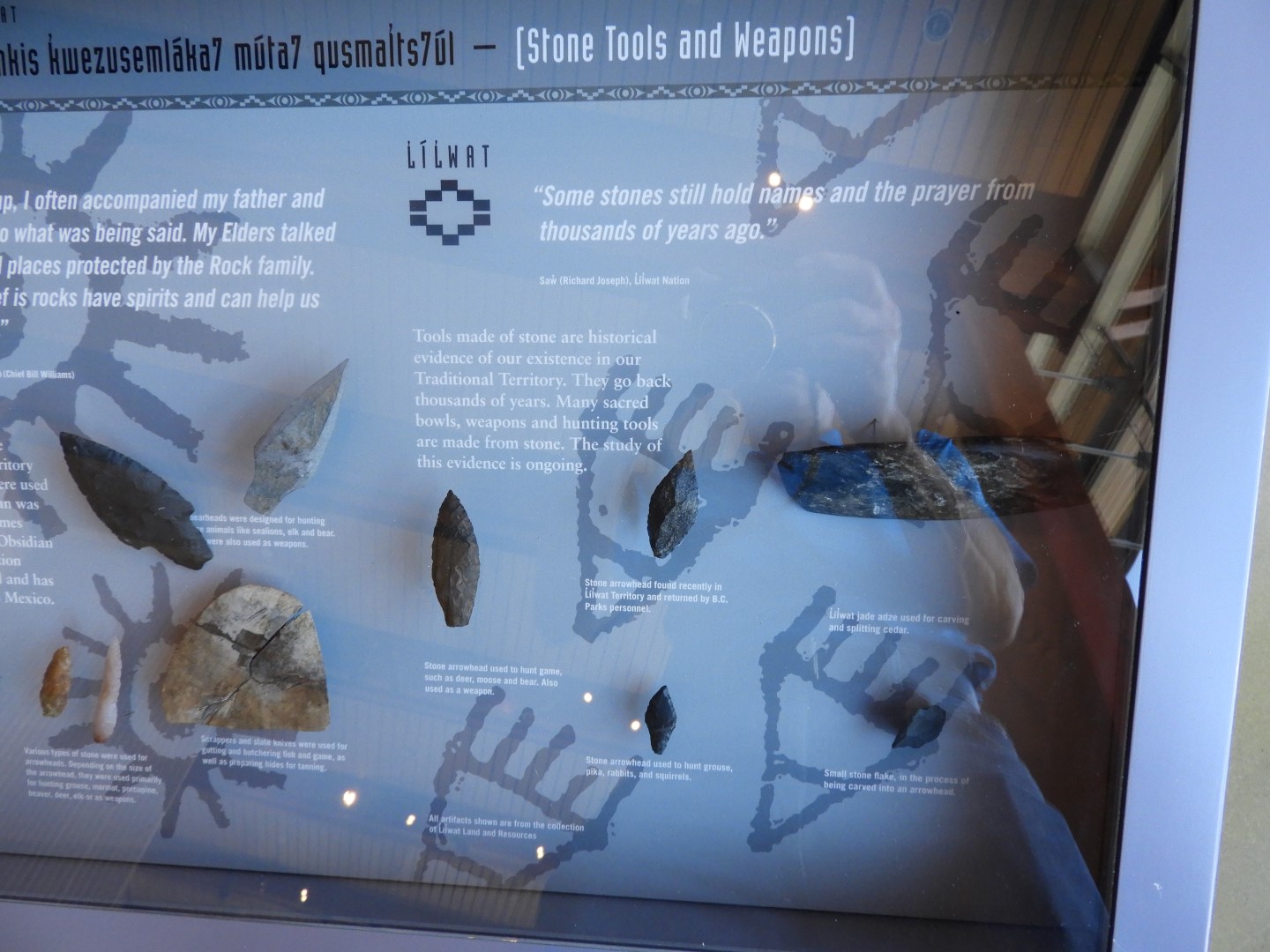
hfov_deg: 71.6
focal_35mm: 24
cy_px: 476
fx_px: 881
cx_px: 635
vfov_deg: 56.8
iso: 280
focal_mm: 4.3
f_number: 3.3
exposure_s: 1/30
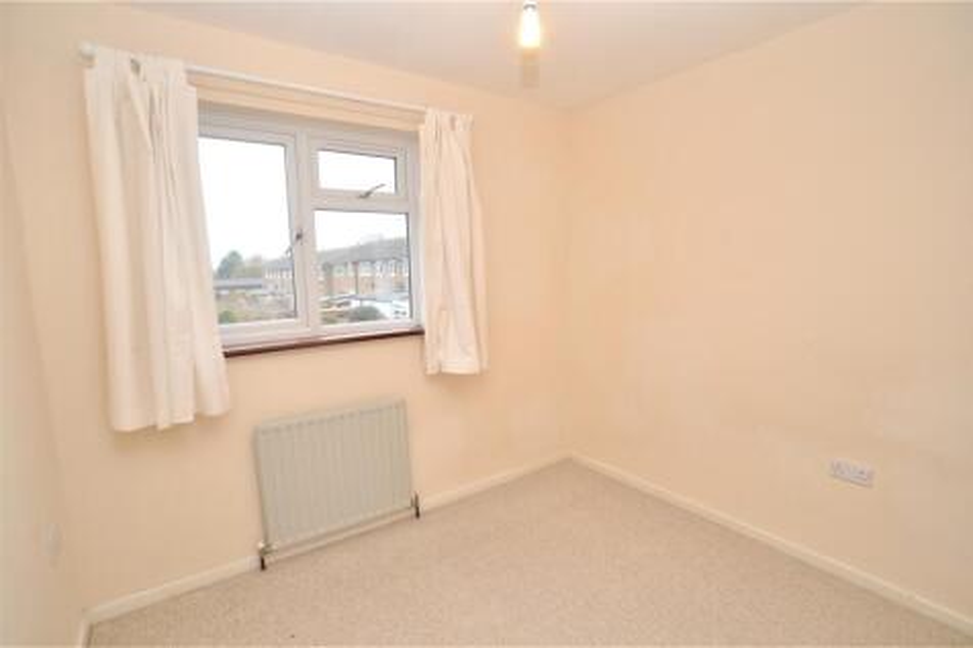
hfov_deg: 95.0
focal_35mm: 16
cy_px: 324
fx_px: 446
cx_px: 486
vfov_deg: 72.0
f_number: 5
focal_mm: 11
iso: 400
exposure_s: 1/100
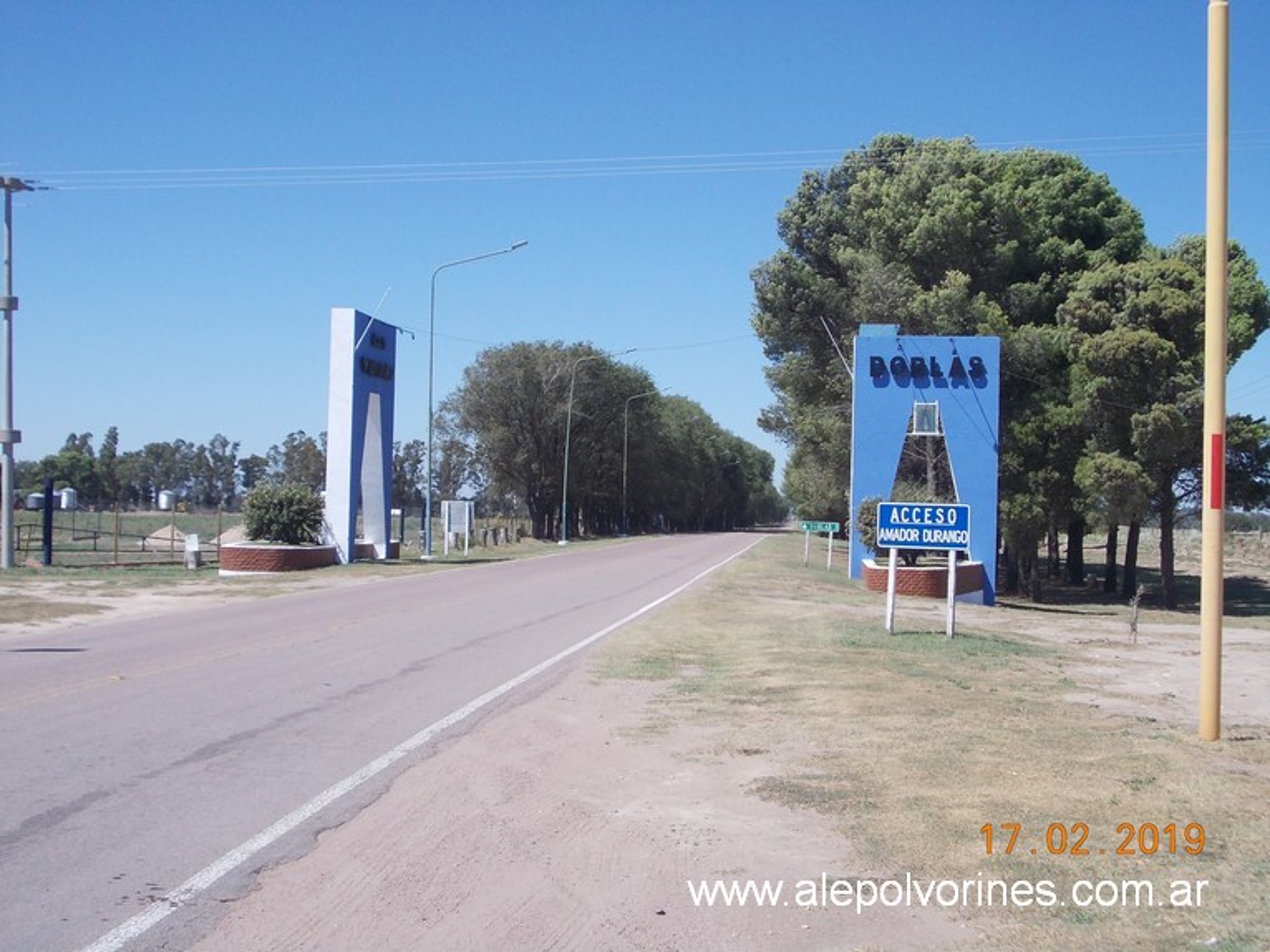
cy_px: 476
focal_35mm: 51
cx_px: 635
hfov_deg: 37.5
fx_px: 1871
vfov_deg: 28.5
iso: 80
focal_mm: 7.2
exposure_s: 1/200
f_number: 7.2
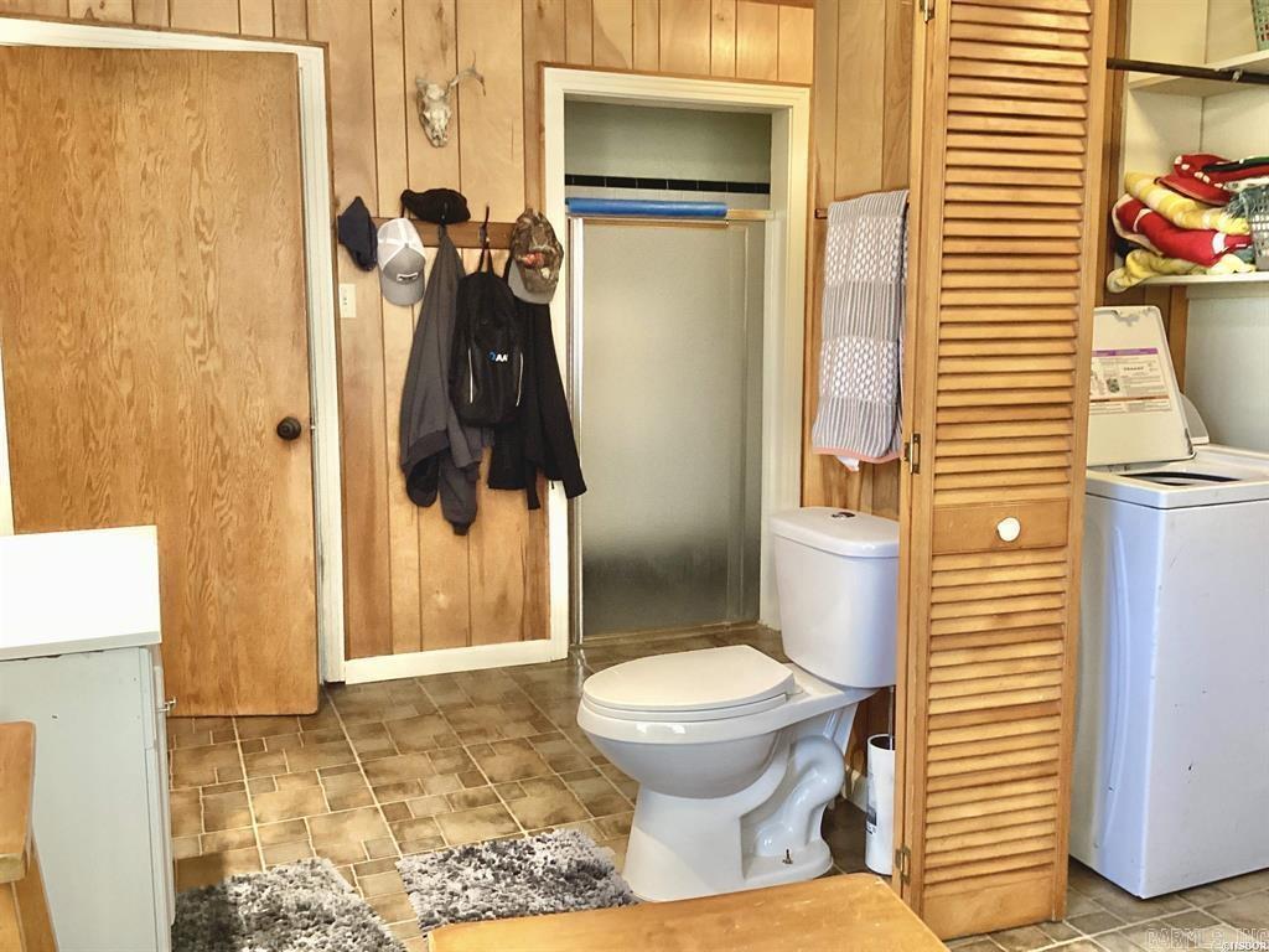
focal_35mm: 31
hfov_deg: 58.4
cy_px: 476
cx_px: 634
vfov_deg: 45.4
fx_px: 1136
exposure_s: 1/50
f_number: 2.4
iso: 320
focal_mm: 3.3
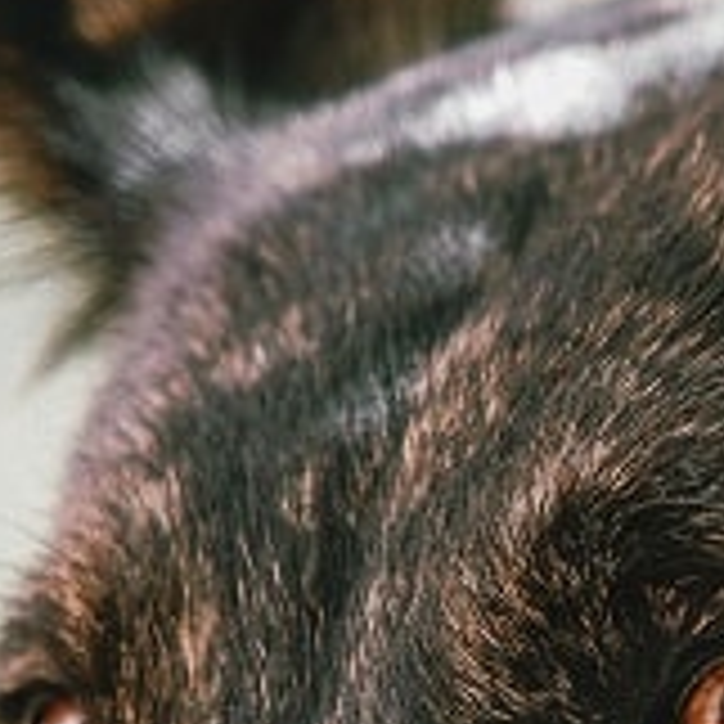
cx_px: 603
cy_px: 616
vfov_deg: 2.3
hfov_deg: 2.3
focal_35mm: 758
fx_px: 17936
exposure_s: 1/320
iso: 2000
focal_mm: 240
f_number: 6.3
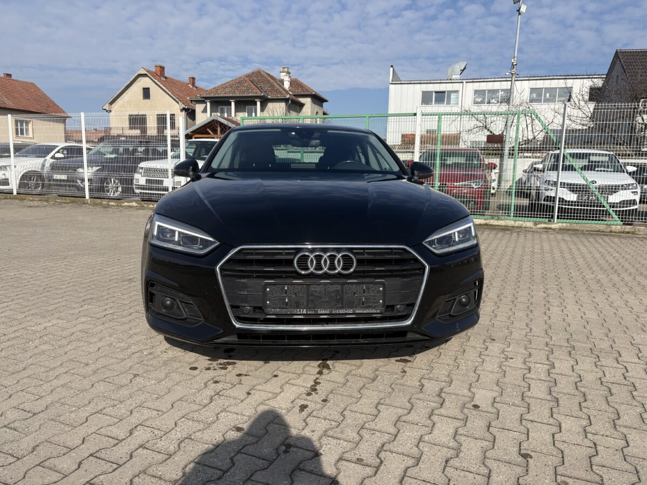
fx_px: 486
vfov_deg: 53.1
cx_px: 324
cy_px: 242
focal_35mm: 26
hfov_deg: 67.3
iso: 50
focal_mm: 5.96
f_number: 1.6
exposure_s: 1/4608
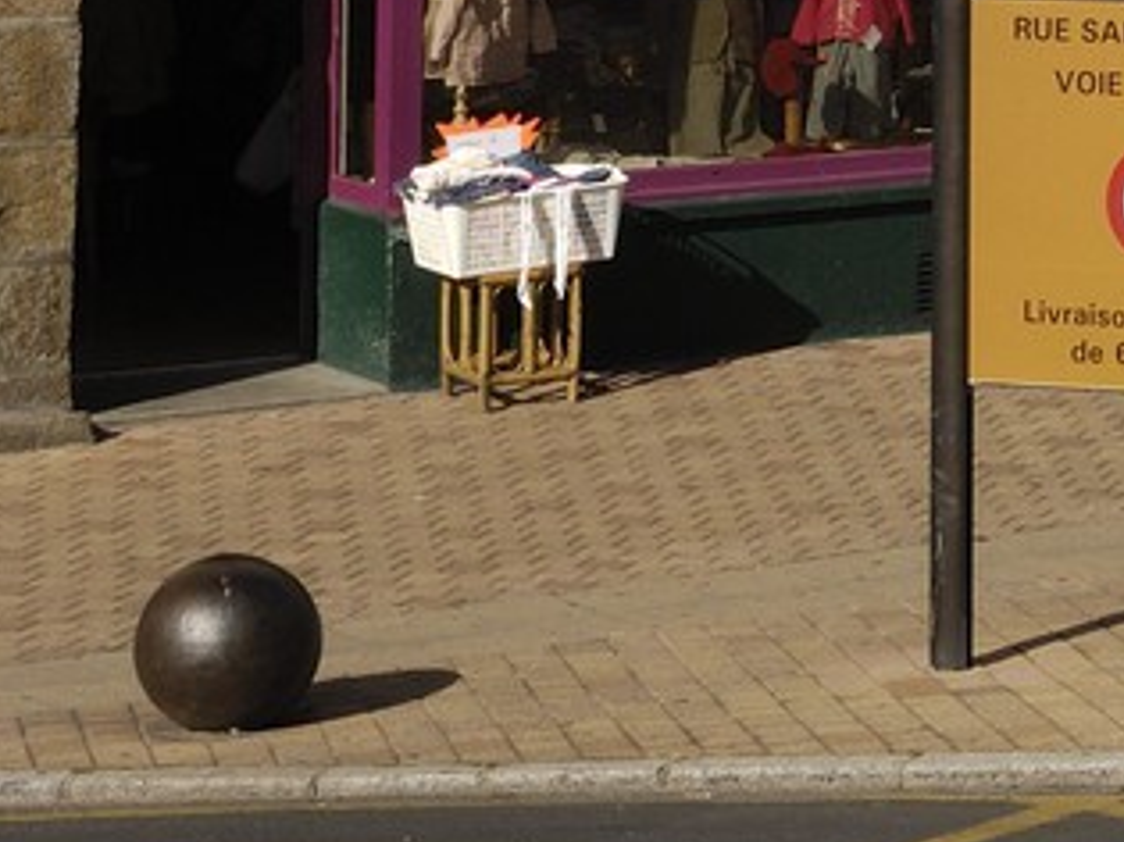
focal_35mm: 205
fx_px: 6654
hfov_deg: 8.8
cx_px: 2708
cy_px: -899
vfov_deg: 7.0
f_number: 11
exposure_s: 1/160
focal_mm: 28
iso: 100
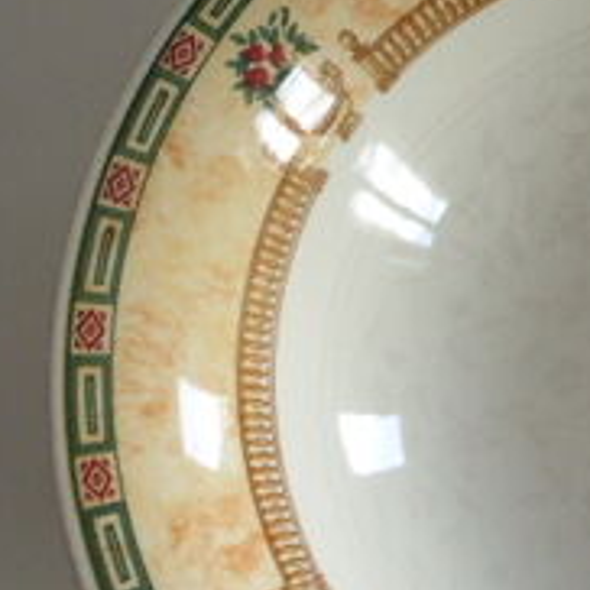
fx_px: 2063
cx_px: 690
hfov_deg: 15.7
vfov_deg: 16.3
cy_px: 350
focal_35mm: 107
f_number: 4.1
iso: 250
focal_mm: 7.9
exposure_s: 1/60
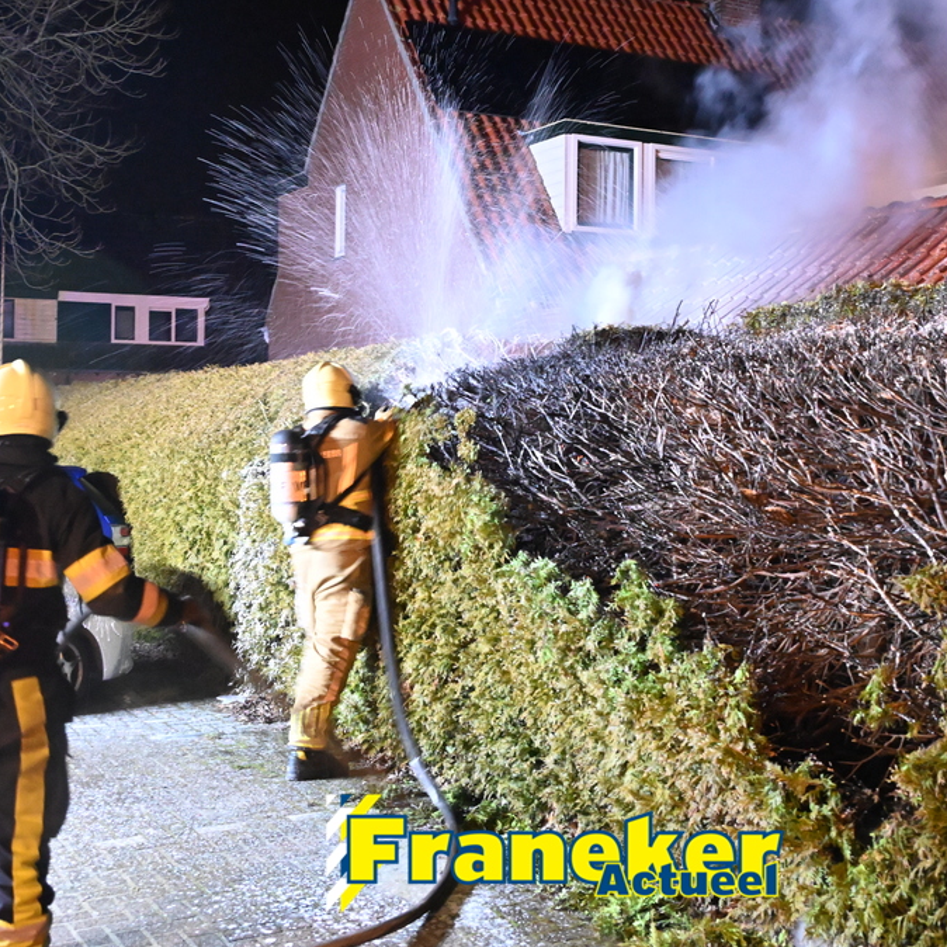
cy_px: 369
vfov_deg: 33.9
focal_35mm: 50
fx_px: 1548
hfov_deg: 34.0
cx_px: 549
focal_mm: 31
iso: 12800
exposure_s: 1/15
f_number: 4.5
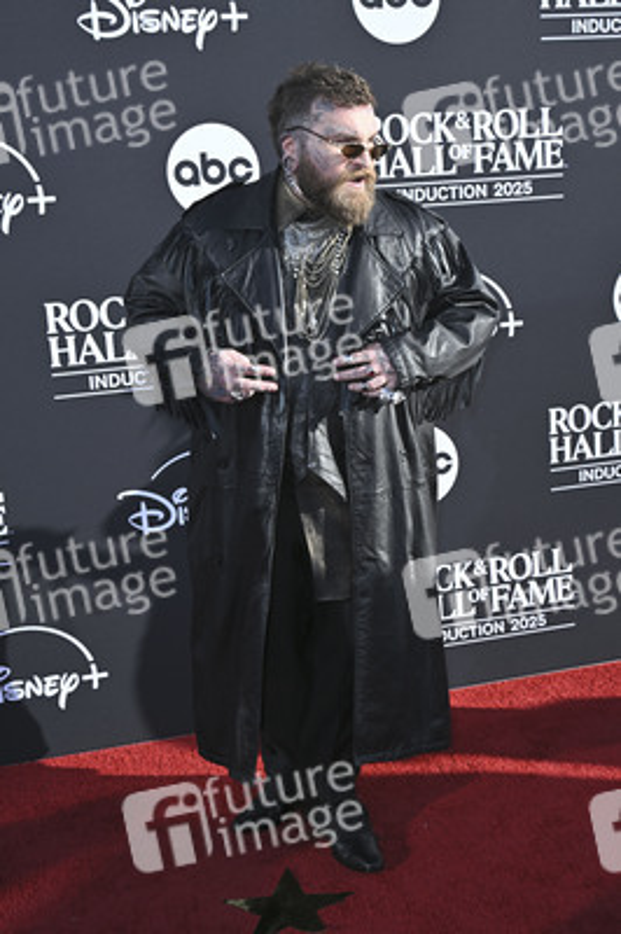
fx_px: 1063
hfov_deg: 32.6
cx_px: 310
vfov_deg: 47.4
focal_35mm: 41
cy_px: 467
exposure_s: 1/320
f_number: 9
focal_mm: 41
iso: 250
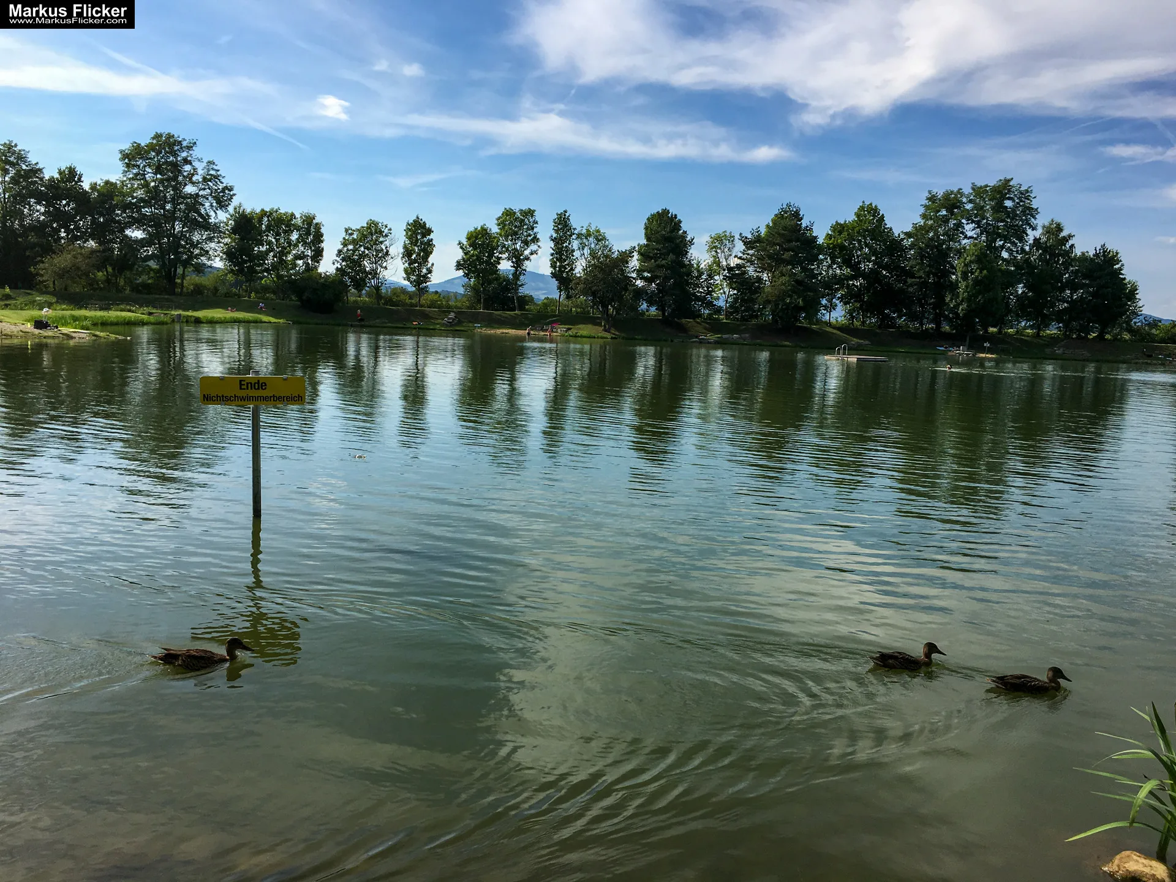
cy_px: 441
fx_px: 985
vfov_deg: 48.2
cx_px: 588
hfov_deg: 61.7
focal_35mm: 29
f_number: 2.2
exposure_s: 1/2200
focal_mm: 4.15
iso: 25
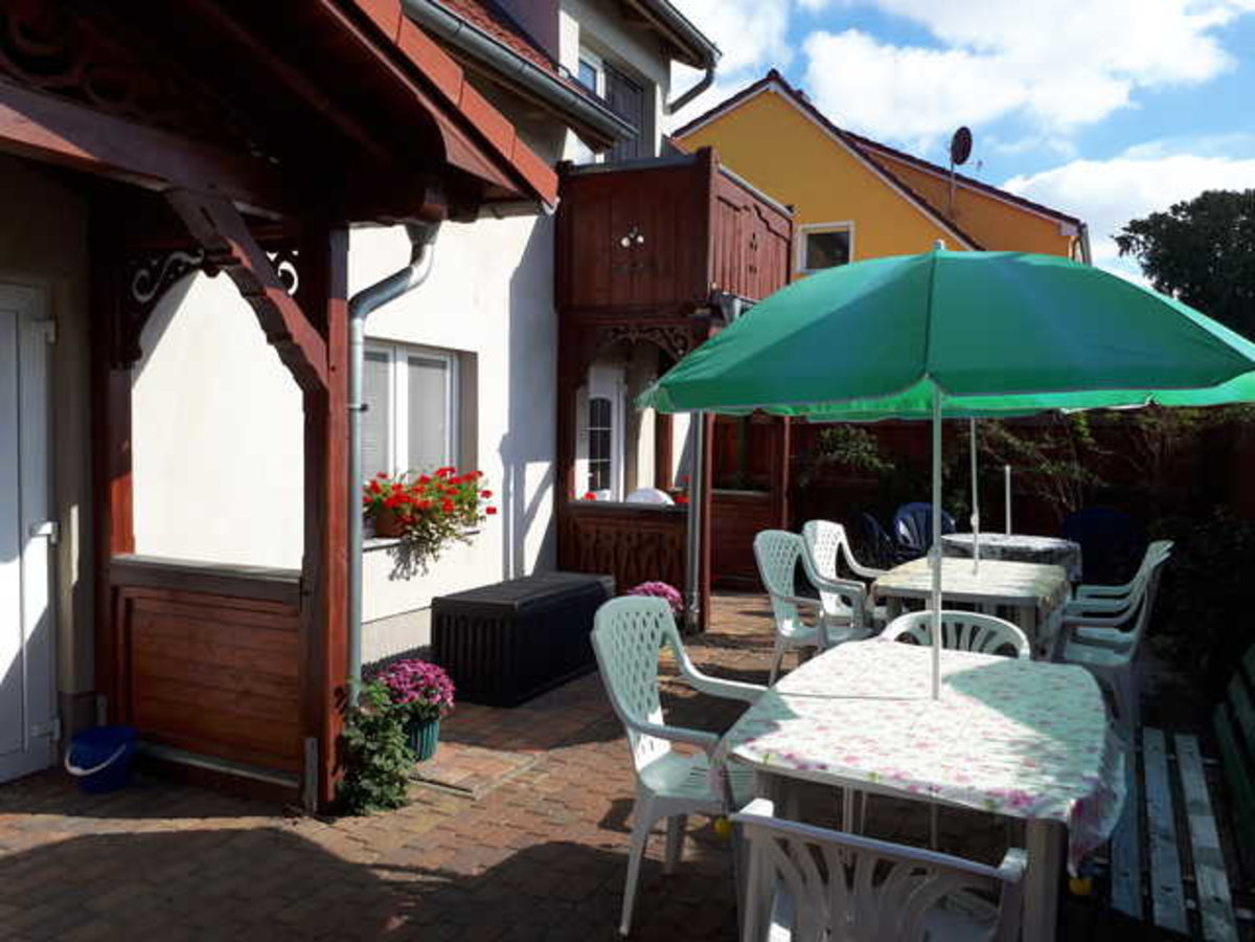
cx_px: 628
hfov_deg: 65.3
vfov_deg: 51.4
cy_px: 471
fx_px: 979
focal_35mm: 27
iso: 40
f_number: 1.9
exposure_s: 1/1066
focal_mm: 3.6
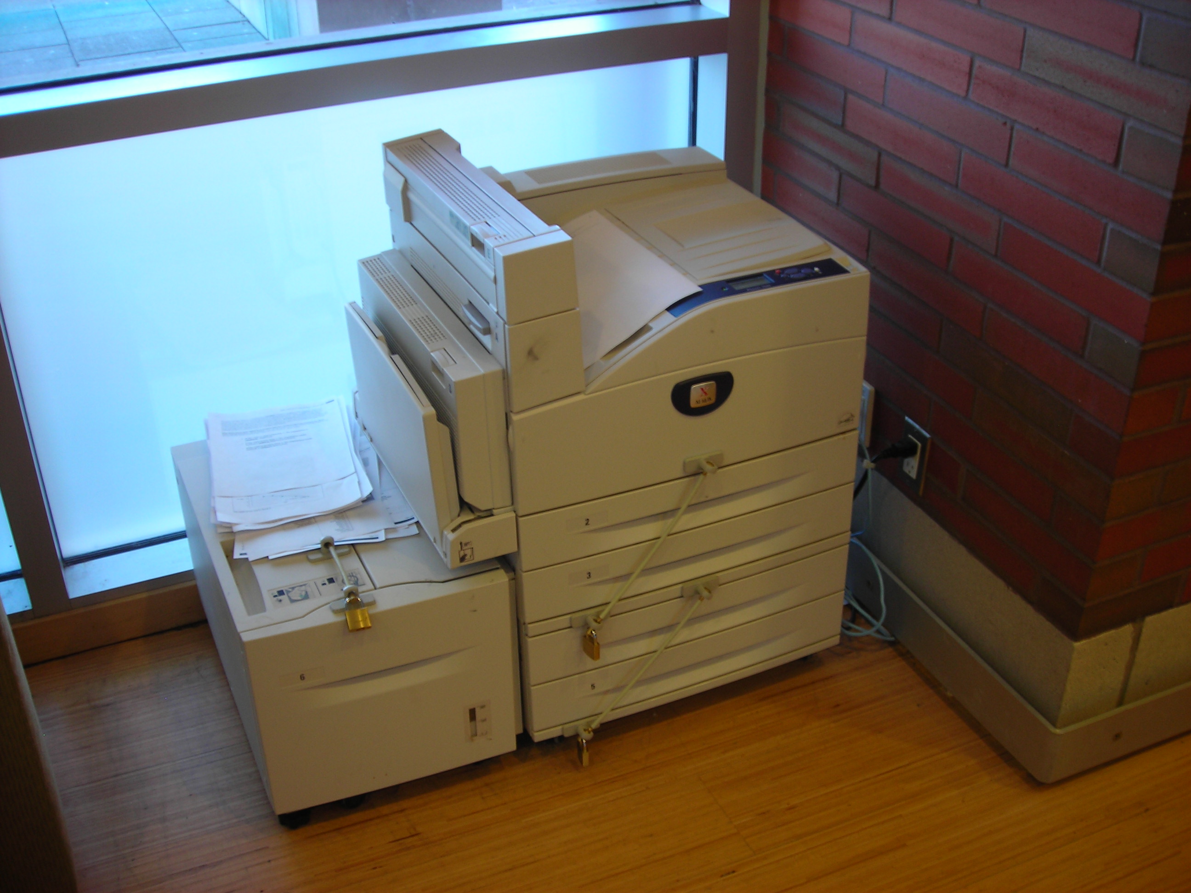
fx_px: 1307
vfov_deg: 37.7
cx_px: 596
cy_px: 446
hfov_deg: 49.0
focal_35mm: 38
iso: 50
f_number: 3.2
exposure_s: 1/11.6
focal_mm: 6.3
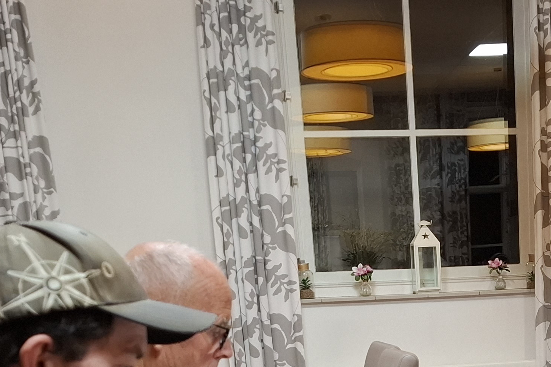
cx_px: 491
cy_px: 529
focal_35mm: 67
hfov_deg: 28.9
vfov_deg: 18.3
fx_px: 1025
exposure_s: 1/50
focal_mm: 5.54
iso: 320
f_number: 1.8
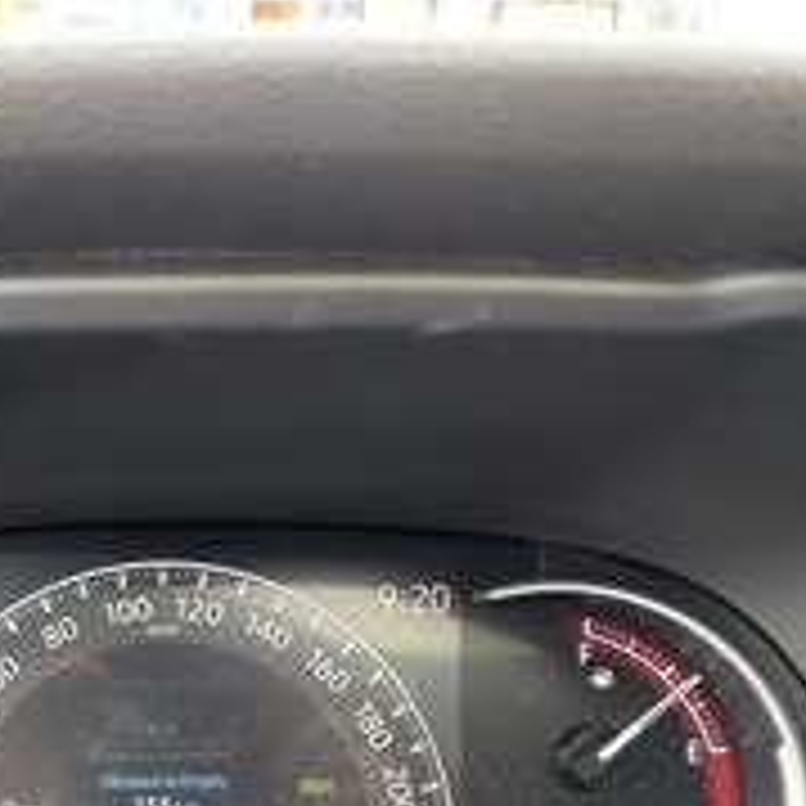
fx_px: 1423
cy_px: 669
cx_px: 122
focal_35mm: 54
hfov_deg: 30.6
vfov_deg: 30.7
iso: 160
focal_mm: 5.96
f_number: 1.6
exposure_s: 1/60
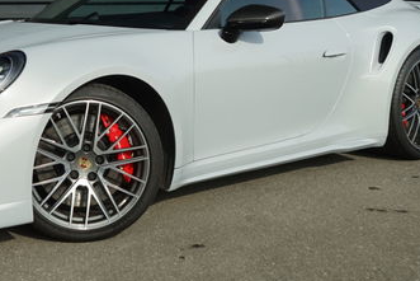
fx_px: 759
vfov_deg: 20.7
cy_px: 52
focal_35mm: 65
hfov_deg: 30.7
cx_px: 133
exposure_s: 1/320
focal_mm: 28
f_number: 5.6
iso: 100
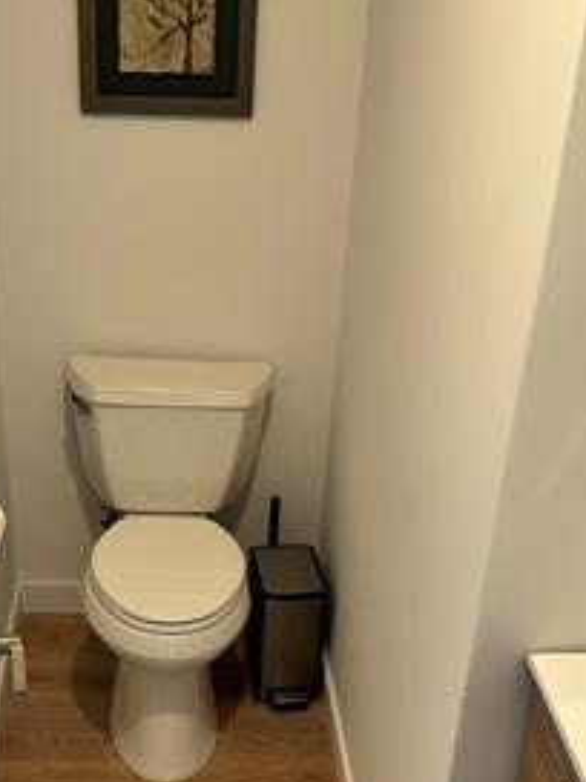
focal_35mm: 53
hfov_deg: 27.4
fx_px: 1196
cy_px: 673
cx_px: 195
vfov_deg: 34.5
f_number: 1.78
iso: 160
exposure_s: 1/120
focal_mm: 6.76
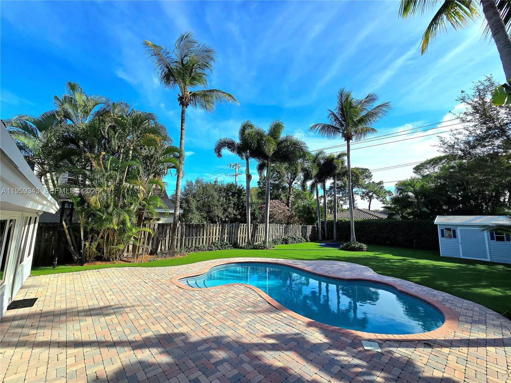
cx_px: 256
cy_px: 192
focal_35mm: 13
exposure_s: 1/2500
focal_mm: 2.2
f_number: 2.2
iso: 50
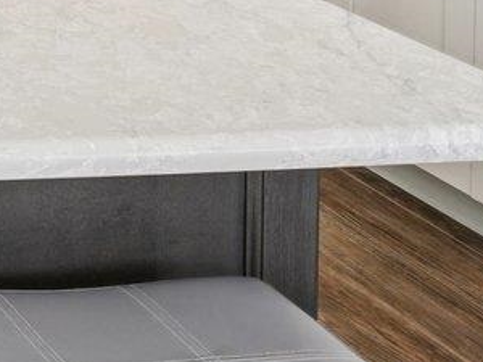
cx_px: -628
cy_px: -498
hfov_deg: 14.8
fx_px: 1284
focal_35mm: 92
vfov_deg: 12.6
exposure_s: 1/6
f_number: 11
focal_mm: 14
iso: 100
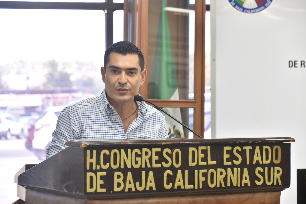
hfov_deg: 16.1
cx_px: 153
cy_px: 102
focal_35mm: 128
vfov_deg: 10.8
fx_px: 1084
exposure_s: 1/60
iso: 1250
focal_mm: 85
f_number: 5.3
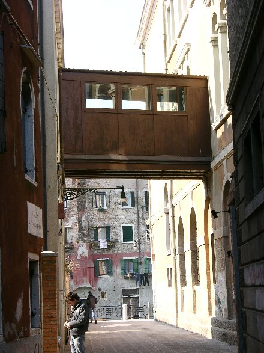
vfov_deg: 23.8
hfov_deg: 18.0
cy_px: 176
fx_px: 834
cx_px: 132
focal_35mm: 82
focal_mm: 21
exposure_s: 1/80.8
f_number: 5.5
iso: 50
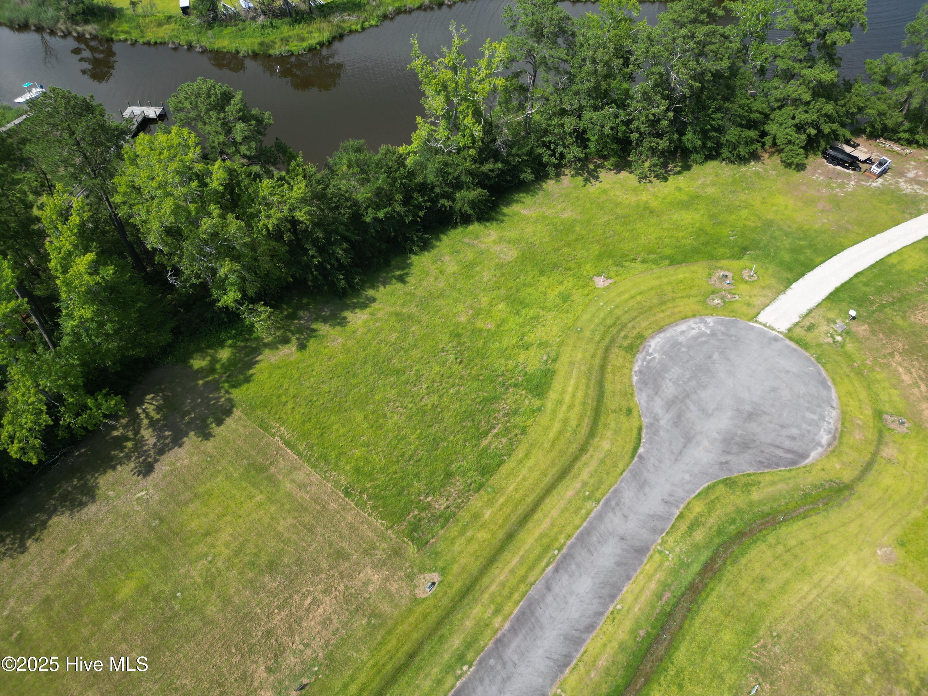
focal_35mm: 24
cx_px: 464
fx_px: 643
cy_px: 348
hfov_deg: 71.6
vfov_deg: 56.8
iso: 100
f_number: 1.7
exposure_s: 1/2000
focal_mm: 6.72
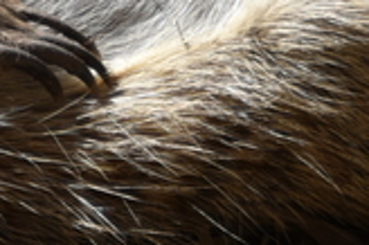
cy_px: -130
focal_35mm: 1796
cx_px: 7
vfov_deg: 0.8
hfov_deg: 1.1
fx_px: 18390
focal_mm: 230
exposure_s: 1/500
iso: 100
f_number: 5.6
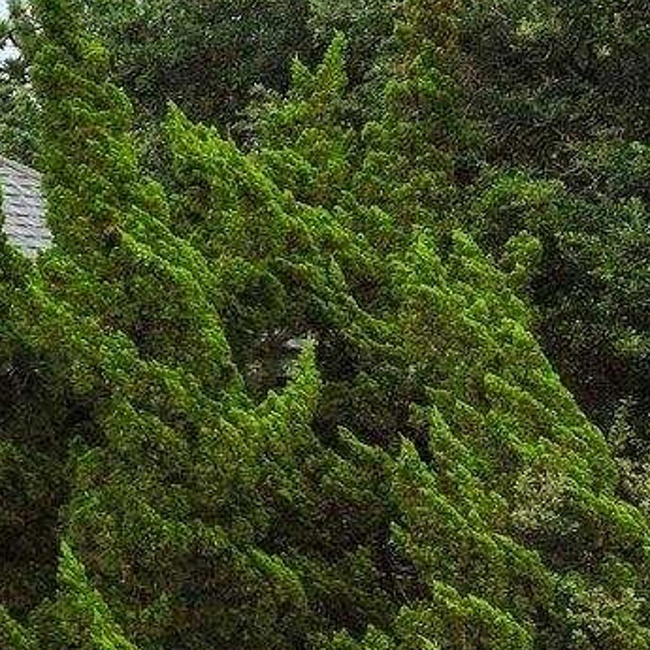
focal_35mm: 126
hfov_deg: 11.6
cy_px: 401
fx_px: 2677
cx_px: -852
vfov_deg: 13.8
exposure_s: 1/2500
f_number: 2.8
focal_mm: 12.29
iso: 100
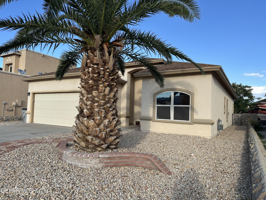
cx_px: 133
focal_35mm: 24
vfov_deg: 56.8
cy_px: 100
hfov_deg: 71.6
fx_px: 184
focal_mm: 6.86
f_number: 1.78
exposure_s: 1/2203
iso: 80
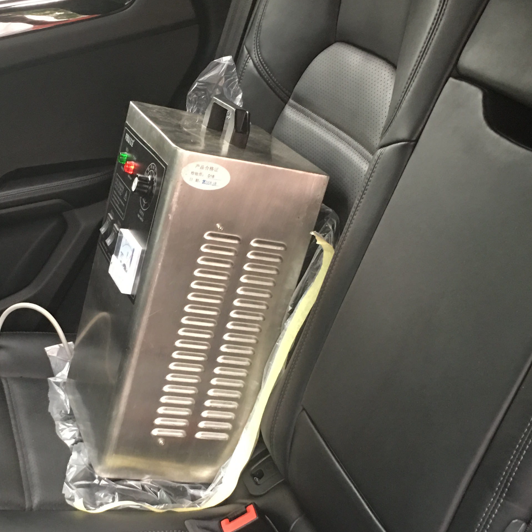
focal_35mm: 54
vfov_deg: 31.5
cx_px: 173
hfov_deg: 31.4
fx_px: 939
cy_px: 323
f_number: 2.2
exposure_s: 1/8
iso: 100
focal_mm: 4.15
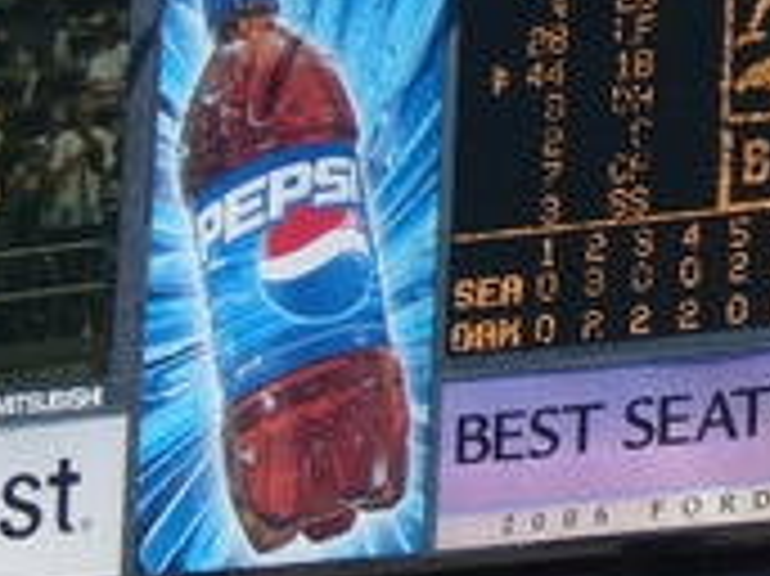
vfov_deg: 3.8
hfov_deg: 5.0
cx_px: 802
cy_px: 81
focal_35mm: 393
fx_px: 8736
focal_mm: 17.4
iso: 50
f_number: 14
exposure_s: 1/40
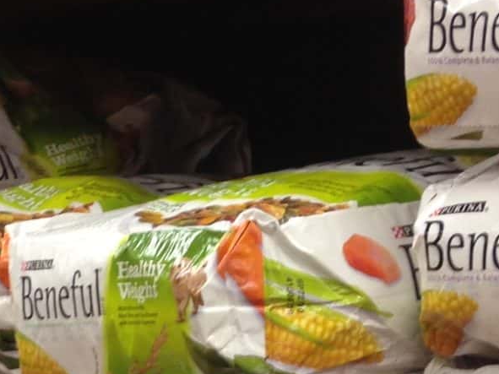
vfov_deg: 10.1
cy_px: 544
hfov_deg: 13.6
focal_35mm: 143
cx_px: 25
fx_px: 2061
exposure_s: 1/20
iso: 64
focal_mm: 4.12
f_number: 2.4
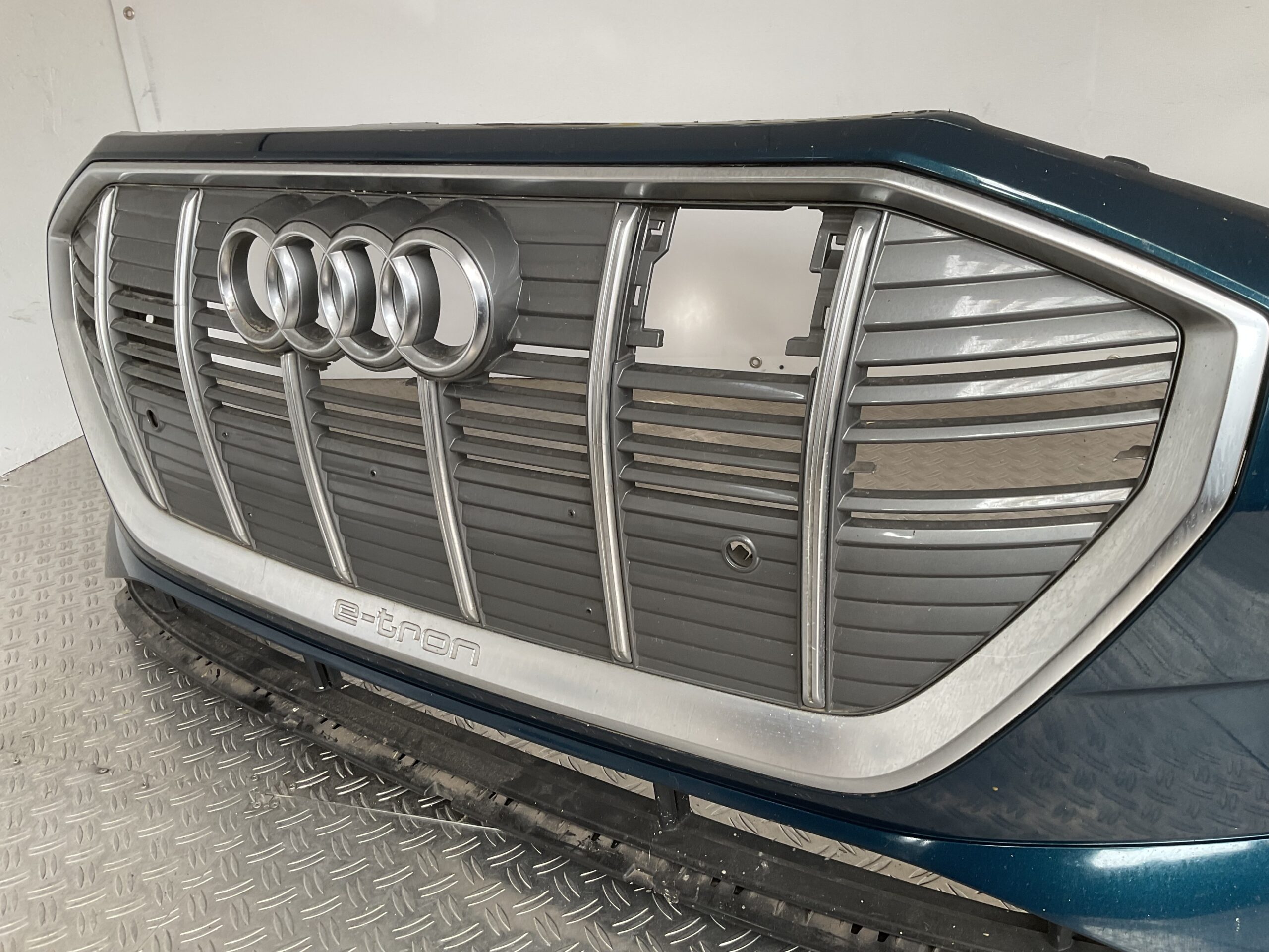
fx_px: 1063
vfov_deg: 48.2
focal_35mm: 29
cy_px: 476
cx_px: 634
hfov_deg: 61.7
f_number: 1.8
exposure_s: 1/120
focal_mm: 3
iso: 40
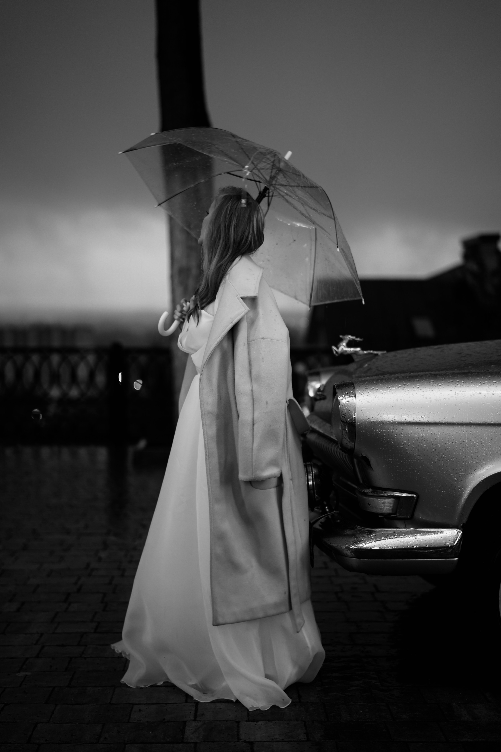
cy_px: 376
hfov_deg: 27.0
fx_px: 1044
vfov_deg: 39.6
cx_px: 250
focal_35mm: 50
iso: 800
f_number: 1.4
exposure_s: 1/50
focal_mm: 50
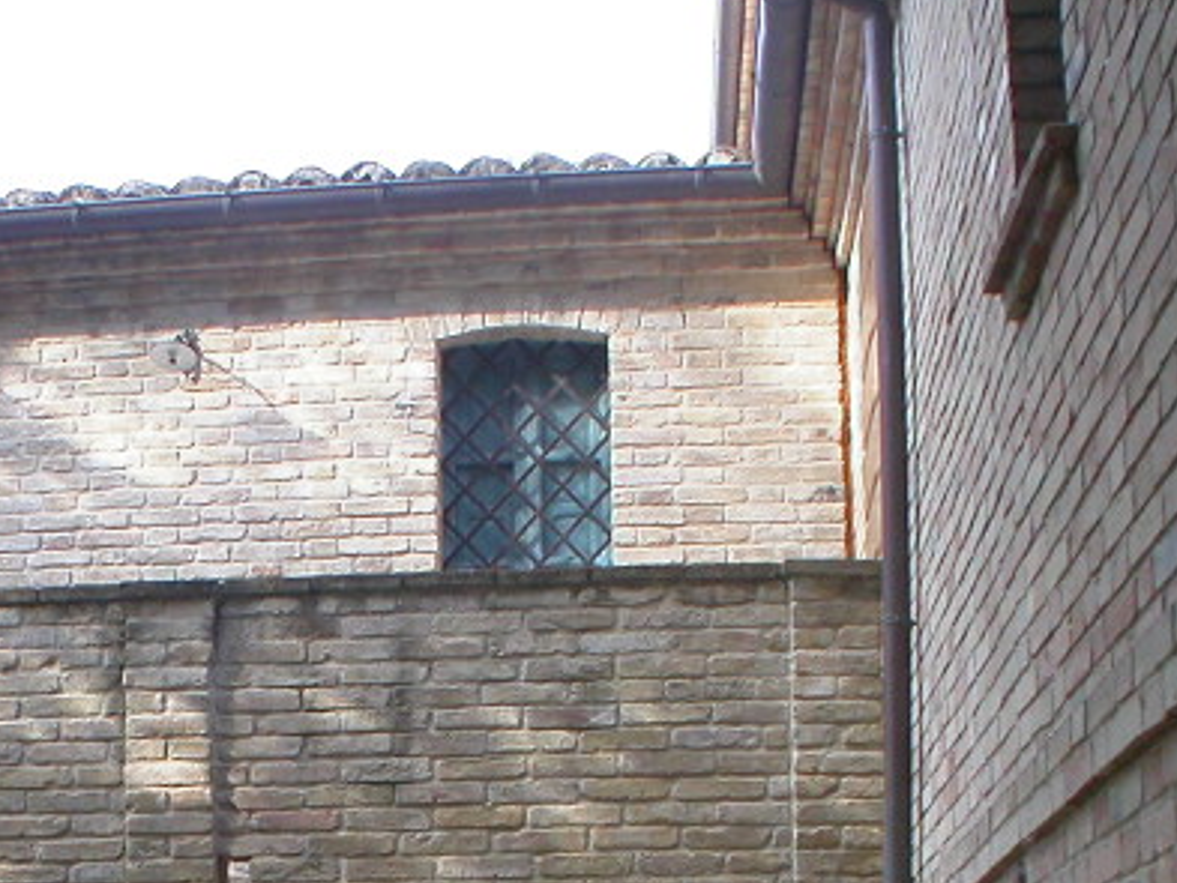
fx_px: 3367
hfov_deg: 19.6
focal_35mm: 99
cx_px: 204
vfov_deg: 14.6
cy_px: 964
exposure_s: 1/84.6
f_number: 4.2
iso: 100
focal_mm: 7.85
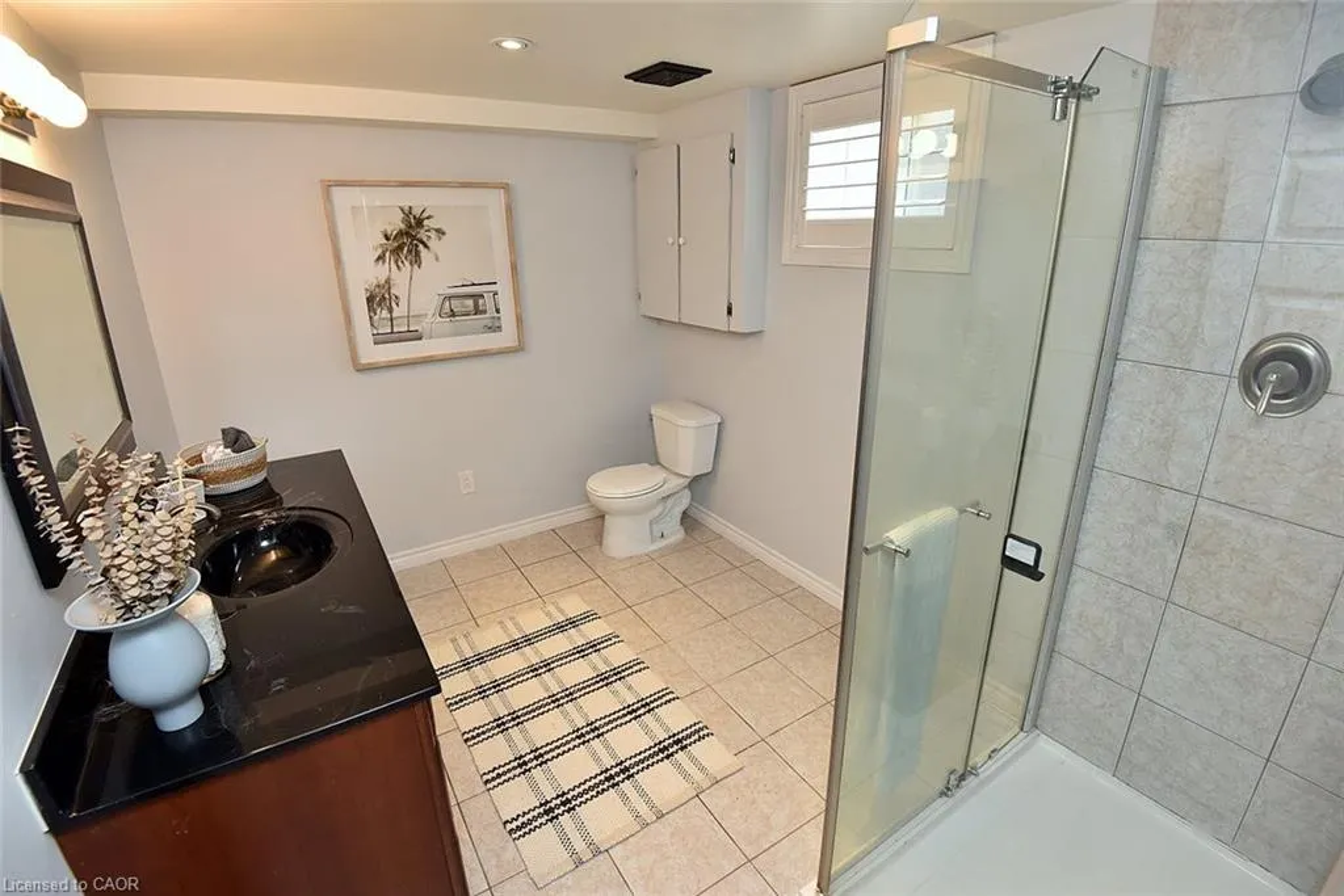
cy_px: 448
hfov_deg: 96.7
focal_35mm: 16
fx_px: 597
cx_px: 672
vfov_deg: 73.8
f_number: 6.3
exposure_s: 1/60
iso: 500
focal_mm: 16
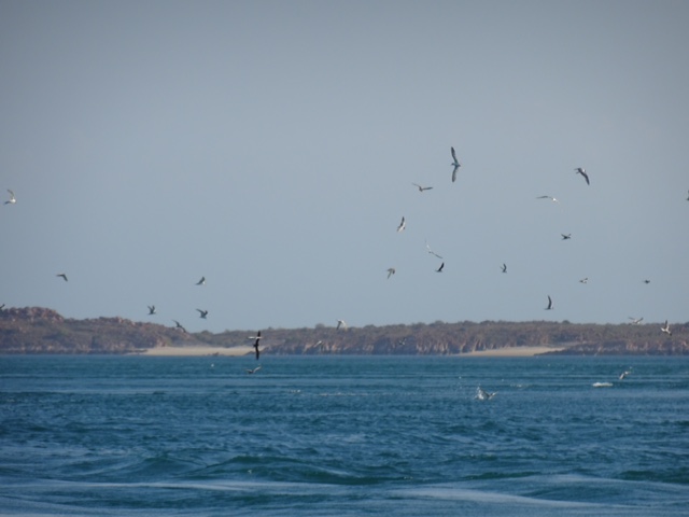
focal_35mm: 400
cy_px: 258
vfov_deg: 3.7
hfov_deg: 5.0
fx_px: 7962
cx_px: 344
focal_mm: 68.35
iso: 80
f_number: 6.3
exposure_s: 1/400
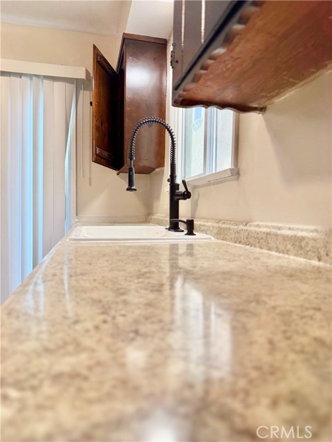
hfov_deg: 56.8
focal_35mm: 24
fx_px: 307
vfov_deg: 71.6
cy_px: 221
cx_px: 166
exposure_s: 1/120
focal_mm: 6.76
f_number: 1.78
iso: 160
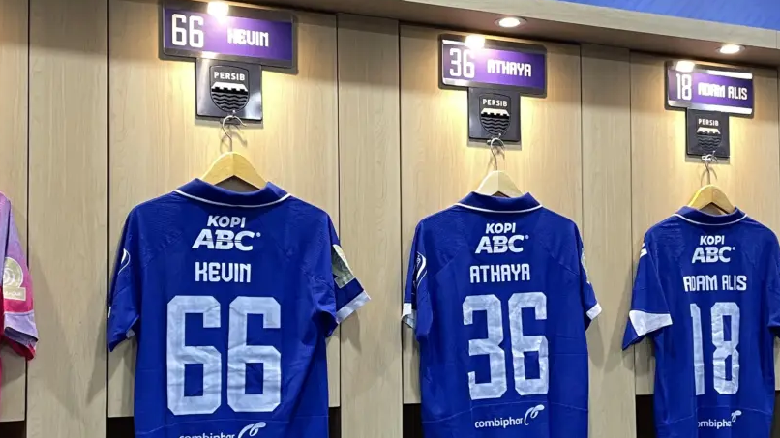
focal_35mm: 54
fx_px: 1117
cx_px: 415
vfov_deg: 22.1
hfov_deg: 38.5
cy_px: 282
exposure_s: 1/50
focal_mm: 4.2
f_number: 1.6
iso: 125
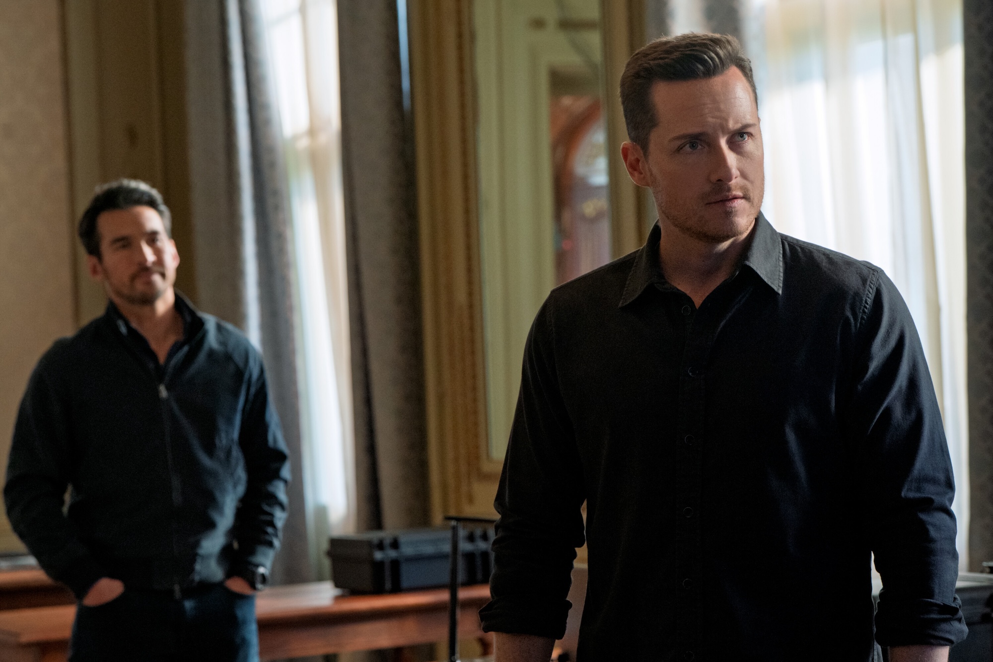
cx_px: 496
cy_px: 331
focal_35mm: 84
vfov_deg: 16.3
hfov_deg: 24.2
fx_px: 2317
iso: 4000
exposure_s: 1/320
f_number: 5.6
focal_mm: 84
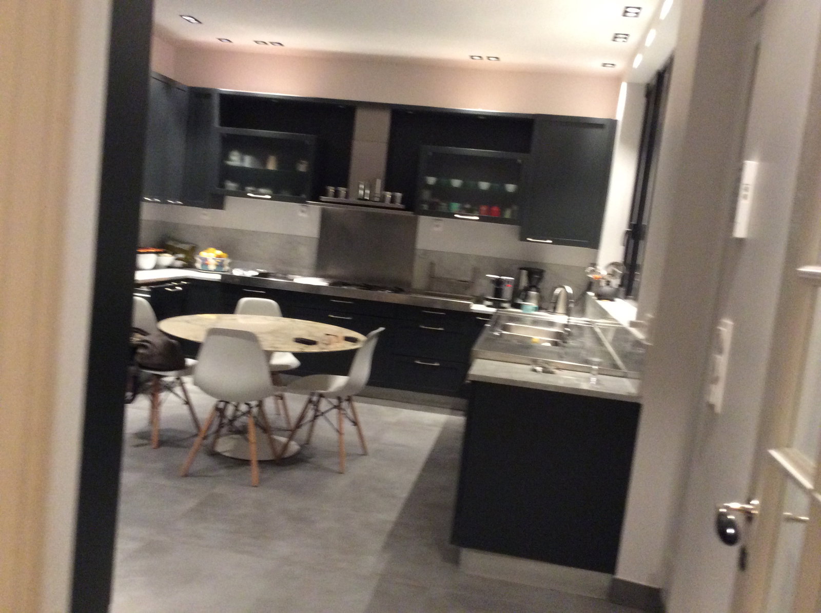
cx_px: 410
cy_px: 306
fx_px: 758
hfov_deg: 56.9
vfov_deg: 44.1
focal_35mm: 32
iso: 320
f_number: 2.4
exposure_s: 1/25
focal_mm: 3.3
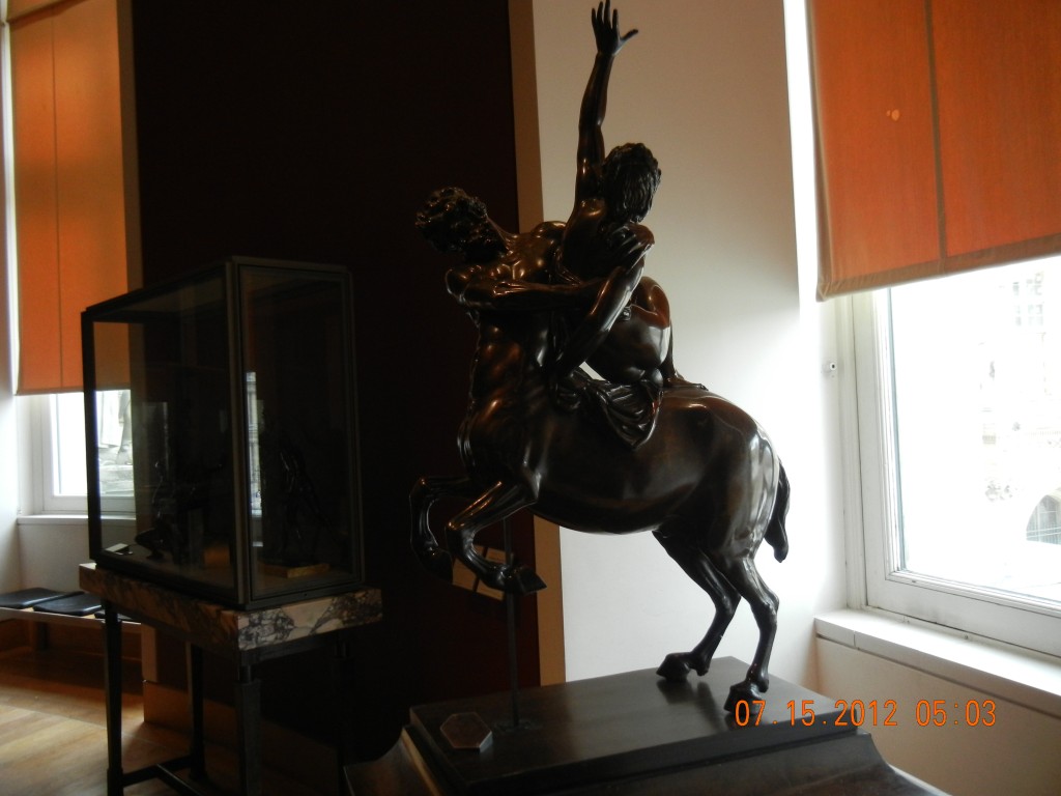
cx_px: 530
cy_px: 398
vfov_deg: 46.8
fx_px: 920
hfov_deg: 60.0
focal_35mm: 30
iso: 400
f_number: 3.5
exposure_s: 1/45.8
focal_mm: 5.4
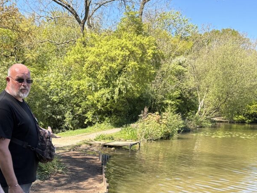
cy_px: 160
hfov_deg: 42.2
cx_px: 79
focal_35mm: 44
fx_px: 327
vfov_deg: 31.8
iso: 50
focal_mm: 5.96
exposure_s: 1/716
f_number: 1.6
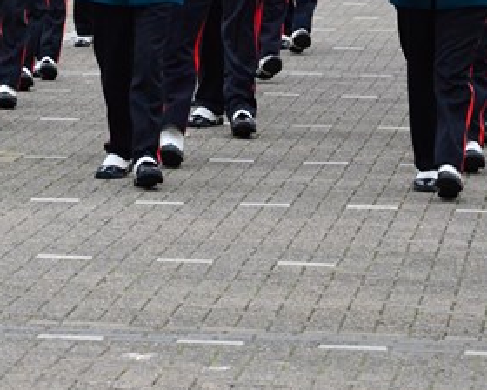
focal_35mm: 321
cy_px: -44
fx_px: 4627
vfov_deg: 4.8
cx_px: -45
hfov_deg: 6.0
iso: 3200
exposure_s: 1/200
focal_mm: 80
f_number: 5.3
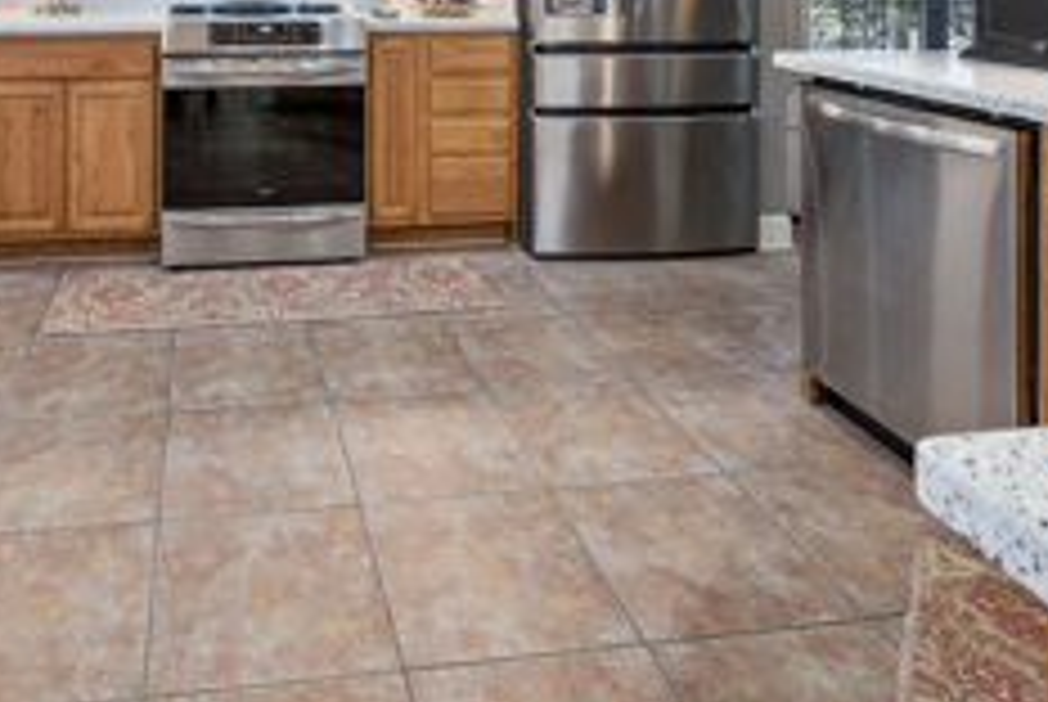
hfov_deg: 65.0
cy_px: 86
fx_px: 787
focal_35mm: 27
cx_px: 326
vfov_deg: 44.3
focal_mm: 14
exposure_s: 1/30
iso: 400
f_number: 9
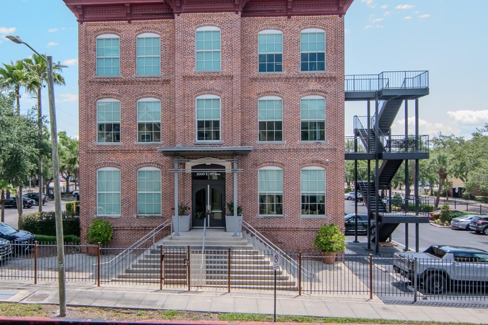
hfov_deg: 57.2
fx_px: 444
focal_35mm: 33
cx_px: 196
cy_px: 167
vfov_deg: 40.3
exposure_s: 1/200
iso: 800
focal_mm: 15
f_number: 16
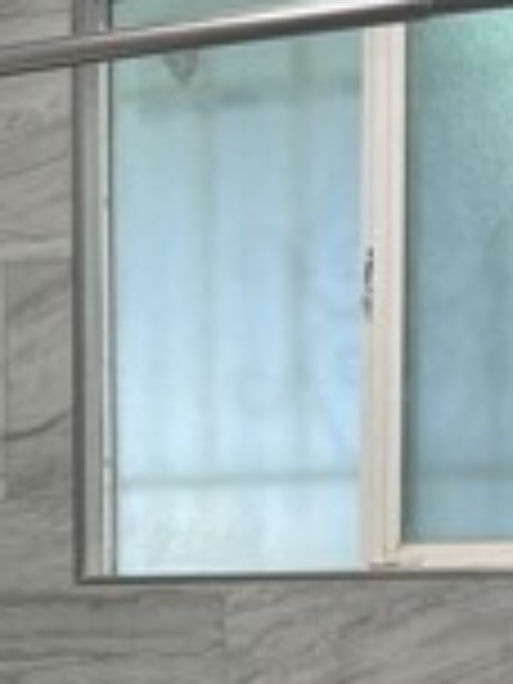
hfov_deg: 13.8
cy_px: 904
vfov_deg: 17.5
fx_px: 2075
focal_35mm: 105
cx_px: -40
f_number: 1.6
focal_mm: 5.1
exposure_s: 1/120
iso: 64
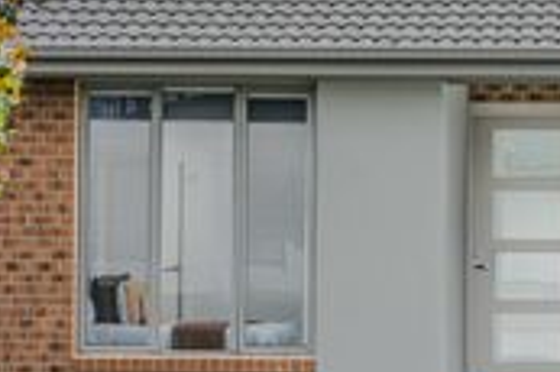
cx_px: 628
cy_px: 192
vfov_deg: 11.2
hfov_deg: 16.3
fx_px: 1896
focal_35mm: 122
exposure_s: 1/640
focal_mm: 45
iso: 200
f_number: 7.1
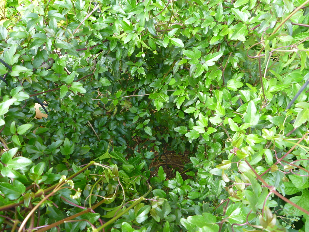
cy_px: 116
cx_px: 154
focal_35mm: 28
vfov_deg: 49.7
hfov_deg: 63.4
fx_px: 250
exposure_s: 1/40
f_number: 3.3
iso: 80
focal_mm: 4.9
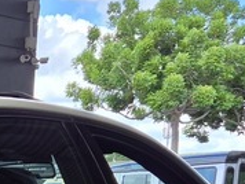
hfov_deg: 13.5
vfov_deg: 10.3
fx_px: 936
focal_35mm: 132
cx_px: -183
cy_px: 375
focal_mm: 5.4
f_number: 1.8
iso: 25
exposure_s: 1/309
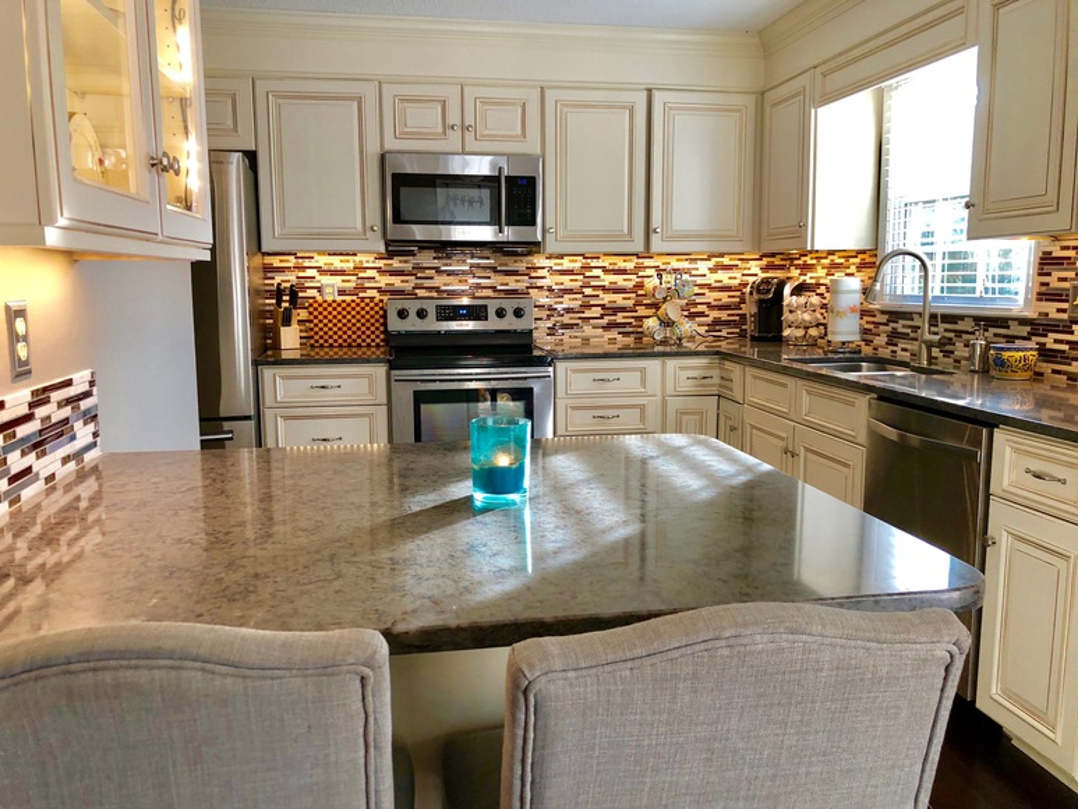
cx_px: 539
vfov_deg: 49.8
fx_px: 872
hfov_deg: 63.4
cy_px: 404
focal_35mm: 28
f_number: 1.8
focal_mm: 3.99
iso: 40
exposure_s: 1/24
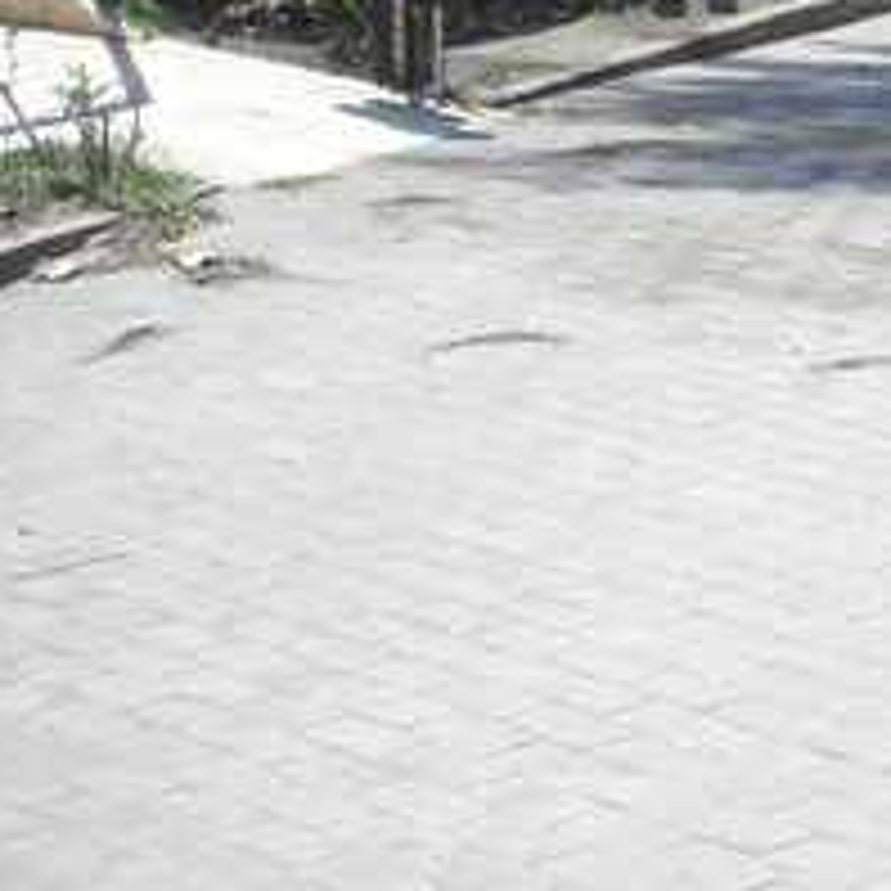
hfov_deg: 11.7
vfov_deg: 12.7
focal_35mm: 136
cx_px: 1710
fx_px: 3960
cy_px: 81
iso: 100
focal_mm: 6.2
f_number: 8
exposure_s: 1/200
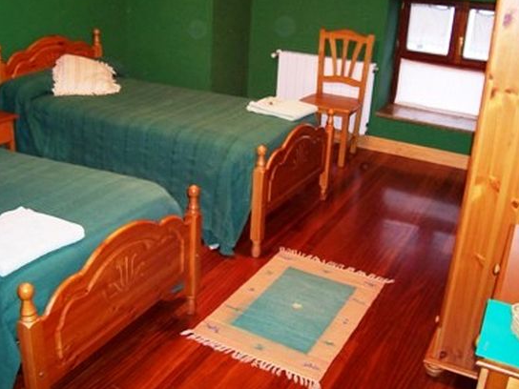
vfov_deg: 35.9
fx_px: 600
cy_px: 163
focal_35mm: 40
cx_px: 227
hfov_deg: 46.7
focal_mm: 5.6
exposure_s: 1/3.5
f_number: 2.7
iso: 140
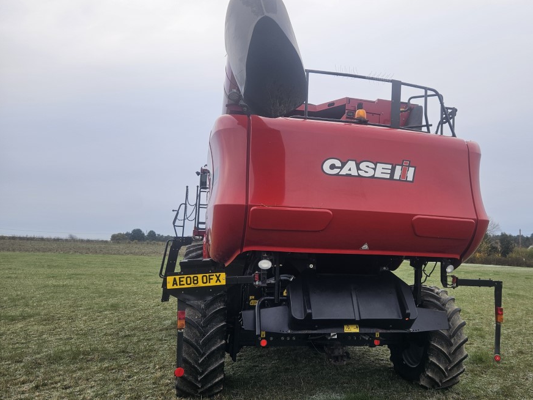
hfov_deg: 64.9
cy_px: 210
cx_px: 311
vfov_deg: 51.3
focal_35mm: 27
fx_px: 416
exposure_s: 1/180
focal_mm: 5.4
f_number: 1.8
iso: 40
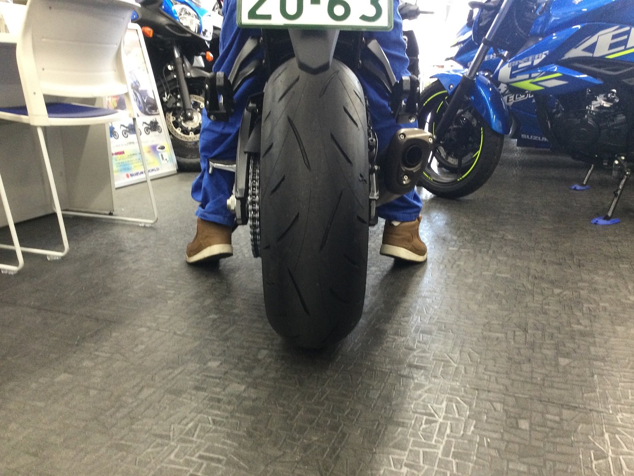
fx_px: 568
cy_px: 238
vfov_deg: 45.4
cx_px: 317
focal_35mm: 31
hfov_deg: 58.4
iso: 80
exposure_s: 1/30
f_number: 2.4
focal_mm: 3.3
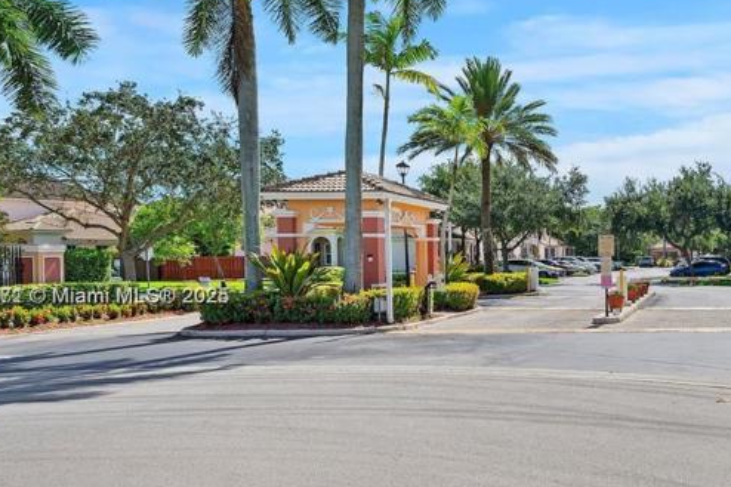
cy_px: 298
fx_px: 710
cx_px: 709
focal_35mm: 35
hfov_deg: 46.7
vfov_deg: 37.6
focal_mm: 16
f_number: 8
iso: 200
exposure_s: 1/200
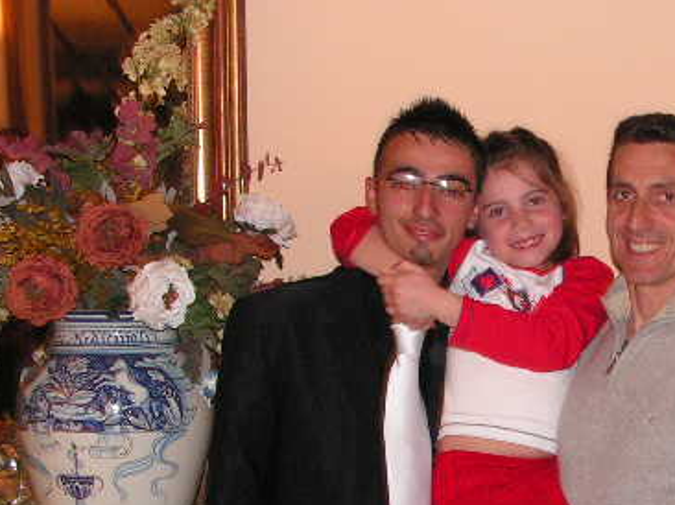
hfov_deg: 23.0
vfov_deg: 17.5
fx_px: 1637
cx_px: 518
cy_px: 323
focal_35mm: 84
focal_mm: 8.1
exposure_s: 1/40
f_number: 3.2
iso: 200
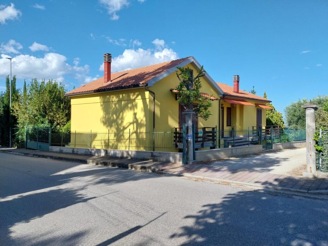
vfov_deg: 53.1
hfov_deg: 67.3
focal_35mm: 26
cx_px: 164
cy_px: 123
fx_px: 246
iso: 25
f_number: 1.8
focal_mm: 4
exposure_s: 1/817
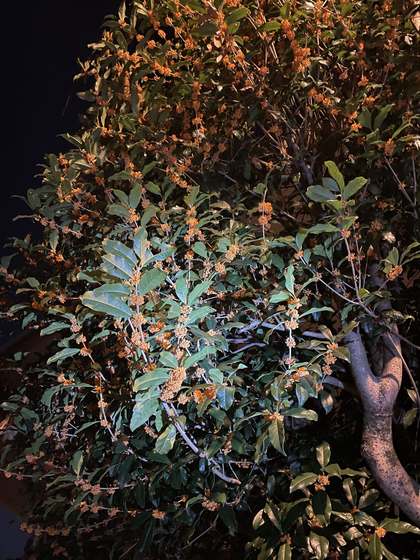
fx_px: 421
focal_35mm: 26
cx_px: 210
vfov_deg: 67.3
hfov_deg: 53.1
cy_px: 280
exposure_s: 1/15
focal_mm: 4.2
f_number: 1.6
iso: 1250
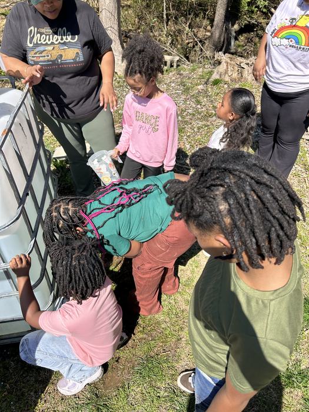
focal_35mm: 26
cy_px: 206
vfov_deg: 67.3
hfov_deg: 53.1
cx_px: 154
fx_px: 309
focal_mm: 5.7
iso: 50
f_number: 1.5
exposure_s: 1/2513
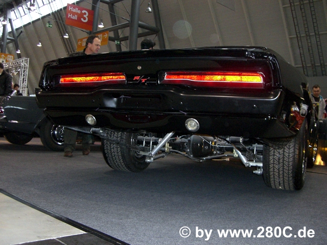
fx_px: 359
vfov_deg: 37.7
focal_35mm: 38
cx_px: 164
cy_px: 122
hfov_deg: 49.0
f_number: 2.7
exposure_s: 1/60
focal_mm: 6.2
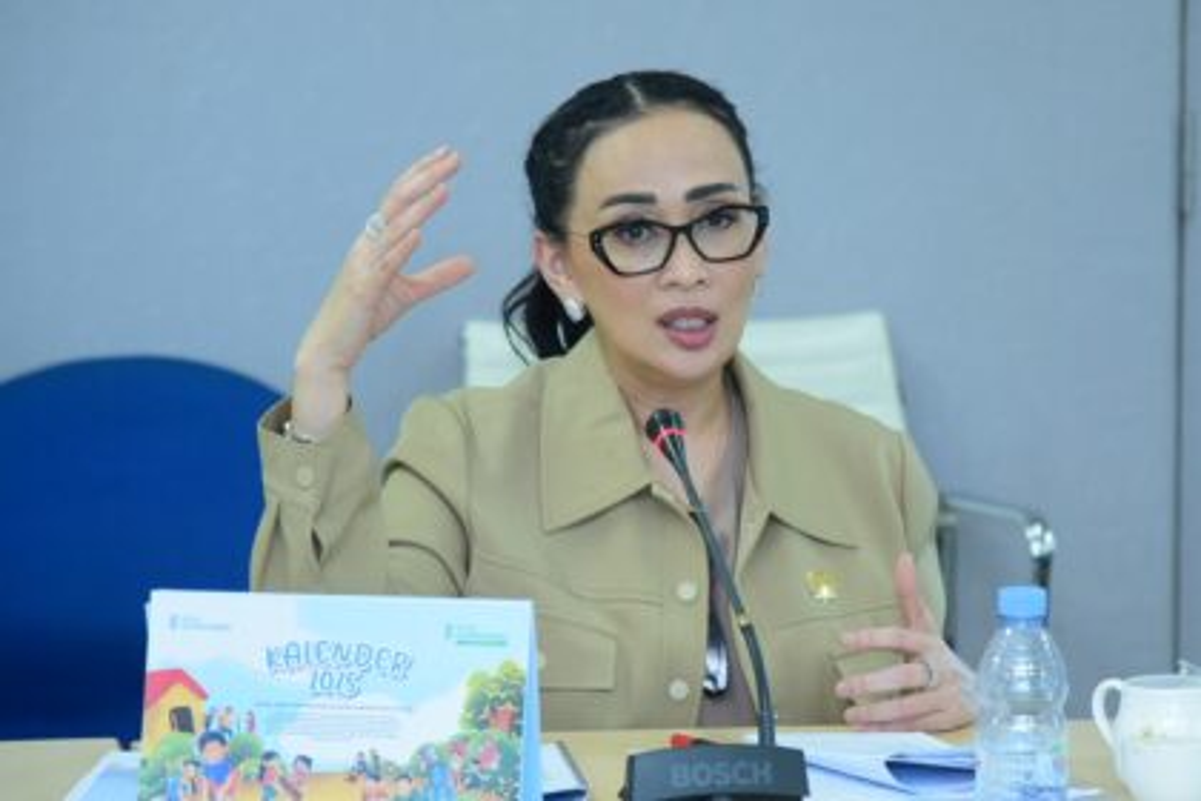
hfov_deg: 17.1
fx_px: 4003
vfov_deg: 11.4
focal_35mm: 120
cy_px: 400
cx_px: 600
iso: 2000
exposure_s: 1/125
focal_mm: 120
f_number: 4
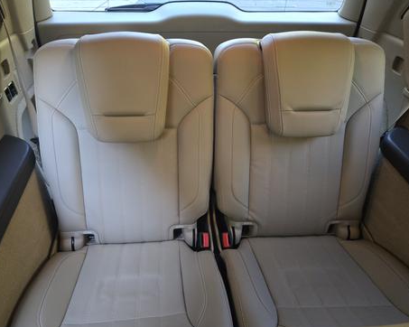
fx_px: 302
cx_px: 188
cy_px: 164
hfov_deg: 68.0
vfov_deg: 56.8
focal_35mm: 25
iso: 640
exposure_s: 1/60
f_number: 1.8
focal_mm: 5.4
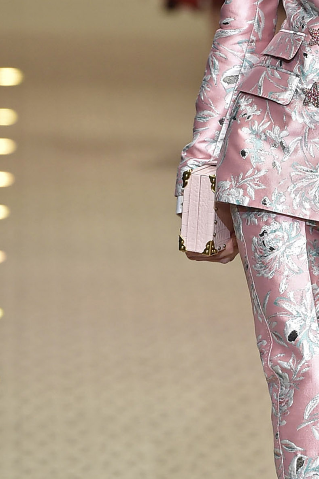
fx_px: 6742
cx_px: 355
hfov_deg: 2.7
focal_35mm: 507
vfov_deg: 4.1
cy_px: 196
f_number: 4
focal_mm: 200
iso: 1600
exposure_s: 1/1600
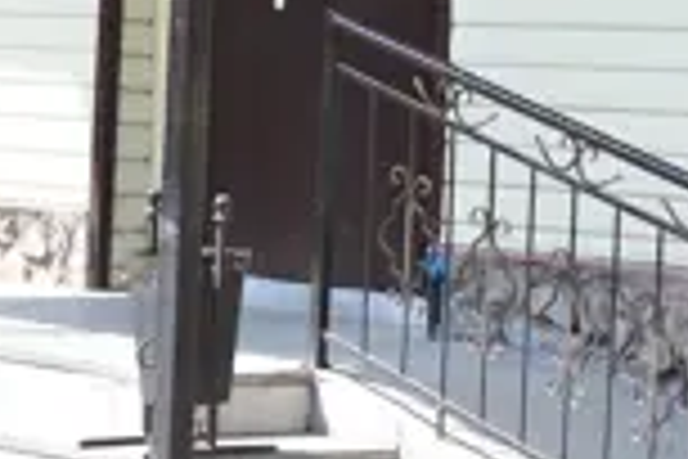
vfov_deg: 7.7
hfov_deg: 11.6
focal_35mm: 177
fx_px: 3382
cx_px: 495
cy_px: -144
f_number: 3.2
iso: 250
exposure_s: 1/800
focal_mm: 50
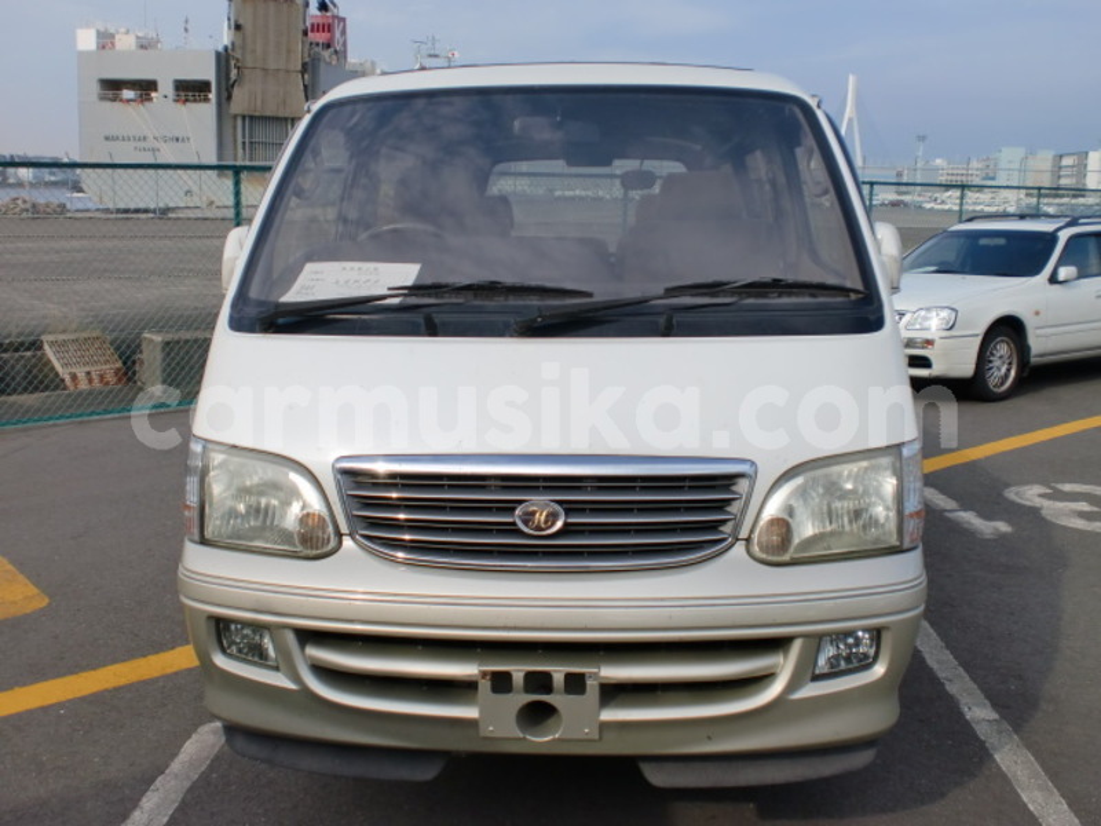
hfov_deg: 52.6
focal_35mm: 35
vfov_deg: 40.7
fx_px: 1113
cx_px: 550
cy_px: 413
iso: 64
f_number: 3.1
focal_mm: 6.3
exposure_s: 1/640
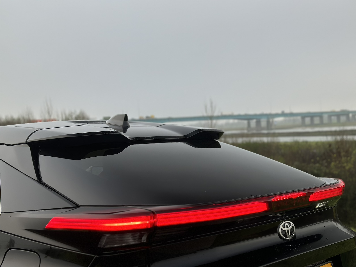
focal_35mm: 48
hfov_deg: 39.7
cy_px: 134
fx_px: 494
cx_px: 178
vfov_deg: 30.3
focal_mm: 6.86
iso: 80
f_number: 1.78
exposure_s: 1/529
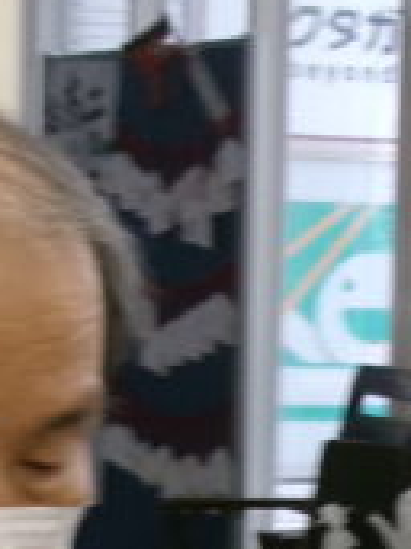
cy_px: 645
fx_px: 2600
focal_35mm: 164
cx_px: 372
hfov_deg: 9.0
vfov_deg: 11.8
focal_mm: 5.1
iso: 225
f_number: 3.9
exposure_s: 1/34
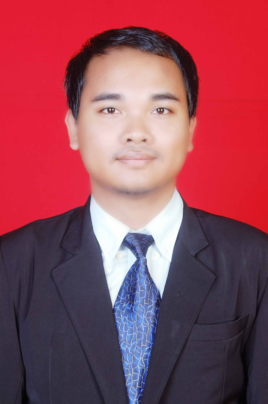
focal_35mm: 98
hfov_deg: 14.0
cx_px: 134
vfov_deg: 20.9
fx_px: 1091
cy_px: 202
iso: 200
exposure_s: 1/160
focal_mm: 65
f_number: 9
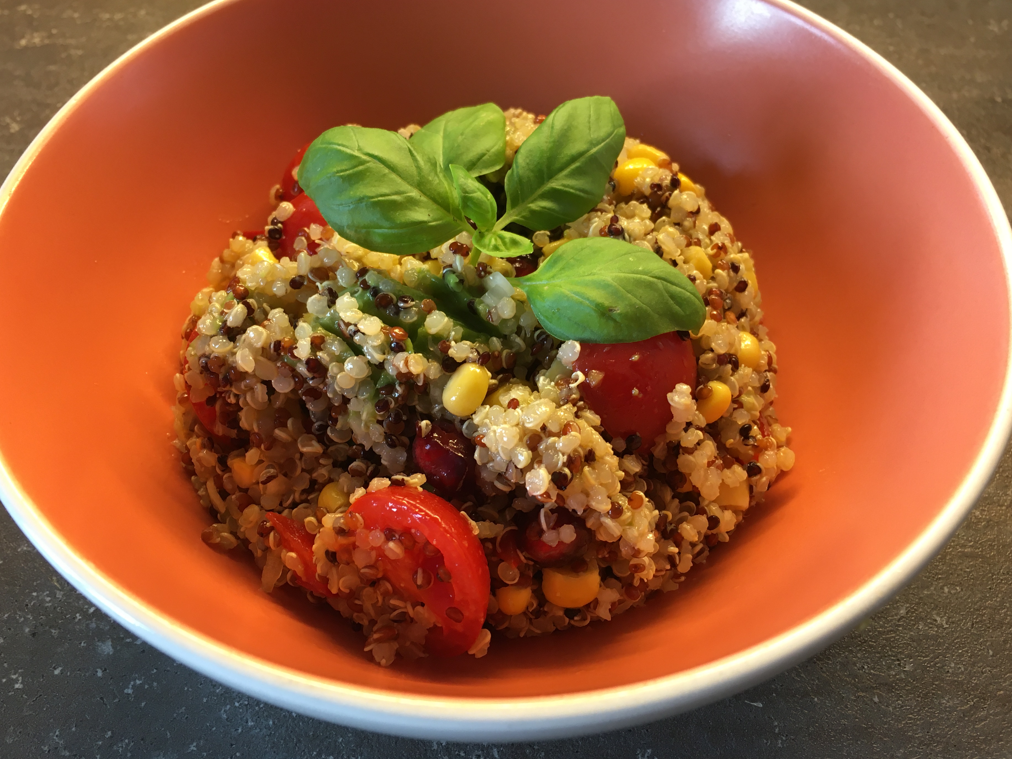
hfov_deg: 56.8
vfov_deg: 44.1
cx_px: 505
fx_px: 936
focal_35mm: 32
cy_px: 349
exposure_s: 1/33
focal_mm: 4.15
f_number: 2.2
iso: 64
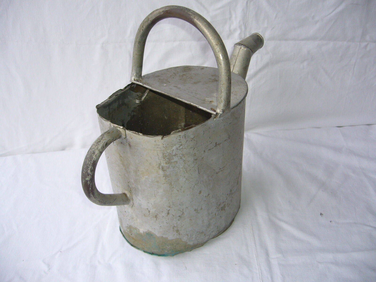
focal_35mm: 35
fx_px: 380
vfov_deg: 40.7
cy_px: 141
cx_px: 188
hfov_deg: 52.6
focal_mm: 5.8
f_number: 2.8
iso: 80
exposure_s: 1/100
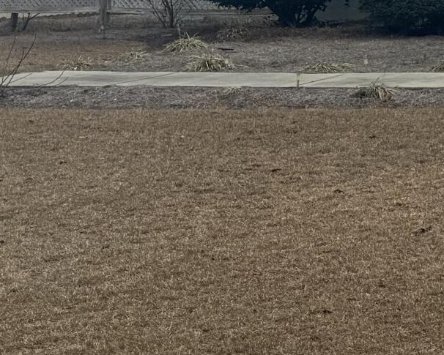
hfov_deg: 13.5
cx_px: 965
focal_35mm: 116
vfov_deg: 12.7
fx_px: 1525
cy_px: -146
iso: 80
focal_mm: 6.86
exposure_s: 1/7092
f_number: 1.78
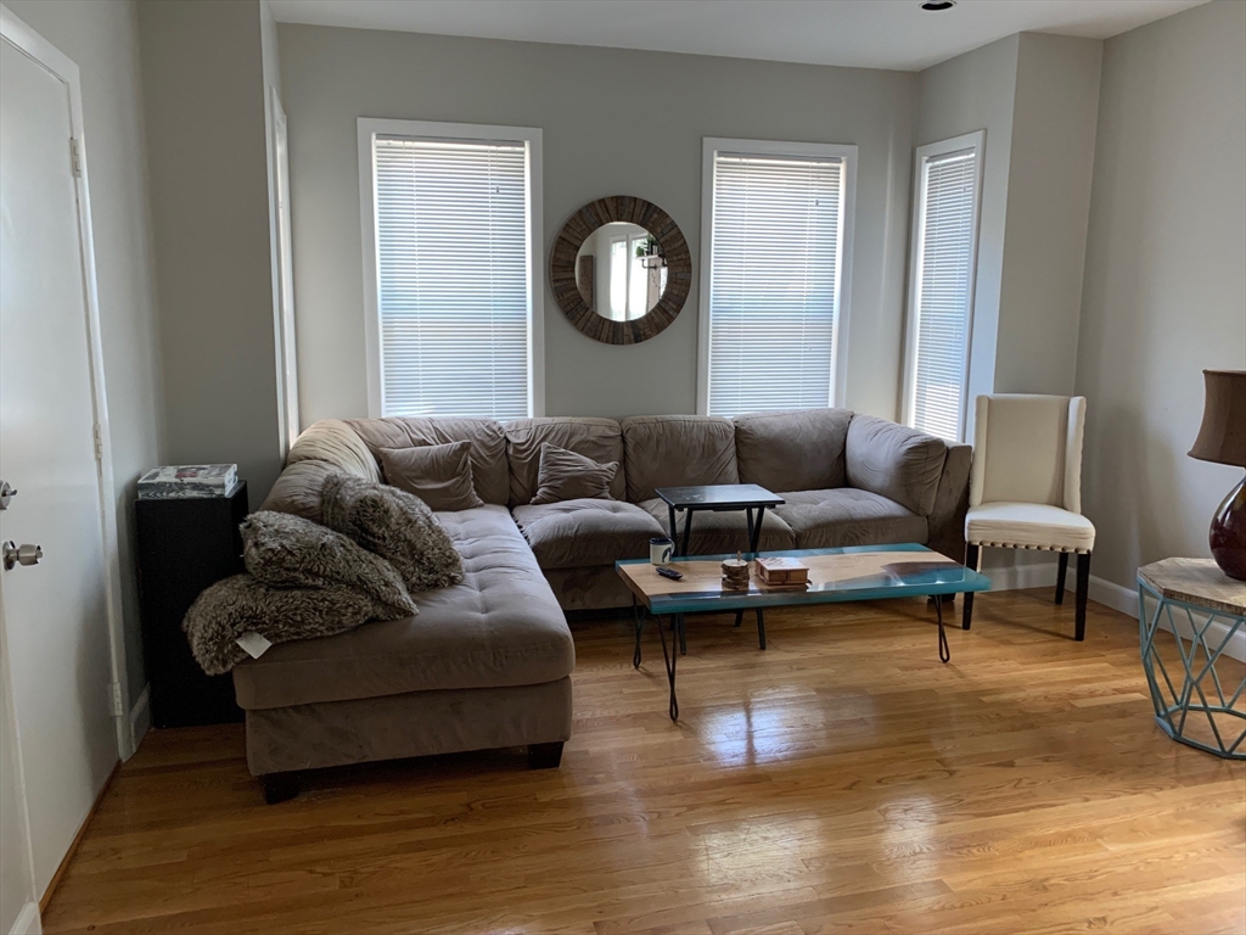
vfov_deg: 53.1
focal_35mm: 26
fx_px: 936
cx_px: 623
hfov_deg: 67.3
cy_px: 468
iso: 200
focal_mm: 4.25
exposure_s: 1/60
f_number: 1.8
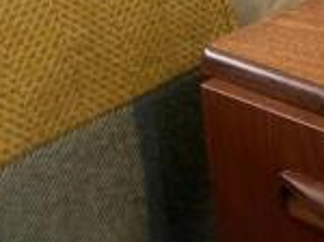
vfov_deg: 13.2
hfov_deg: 16.6
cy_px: -193
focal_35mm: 101
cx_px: 567
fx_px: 944
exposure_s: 1/50
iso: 125
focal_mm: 5.96
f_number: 1.6
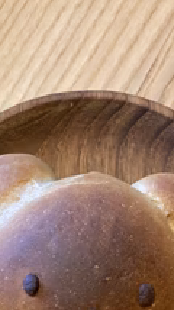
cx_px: 70
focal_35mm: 57
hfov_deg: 21.0
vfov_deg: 35.0
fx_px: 469
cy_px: 267
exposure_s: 1/50
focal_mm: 3.99
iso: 250
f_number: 1.8
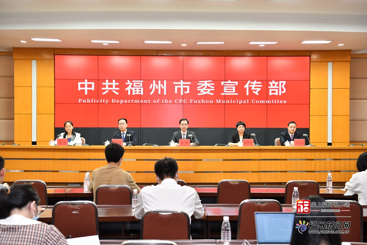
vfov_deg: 28.1
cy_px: 122
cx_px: 184
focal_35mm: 48
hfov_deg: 41.1
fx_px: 489
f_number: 4
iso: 800
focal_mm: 48
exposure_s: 1/125
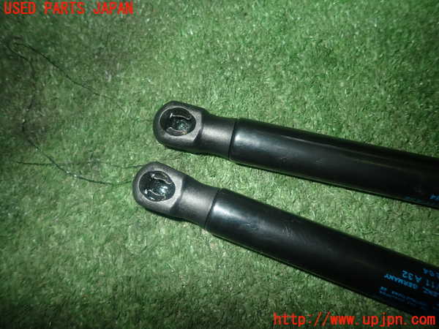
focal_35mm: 25
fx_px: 317
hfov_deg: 69.4
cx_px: 220
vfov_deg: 54.9
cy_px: 164
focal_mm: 4.5
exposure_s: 1/30
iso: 200
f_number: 5.6
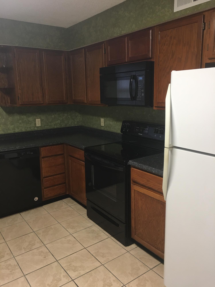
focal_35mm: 29
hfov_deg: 48.2
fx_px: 240
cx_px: 108
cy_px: 144
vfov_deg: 61.7
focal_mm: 4.15
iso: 32
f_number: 2.2
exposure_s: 1/15
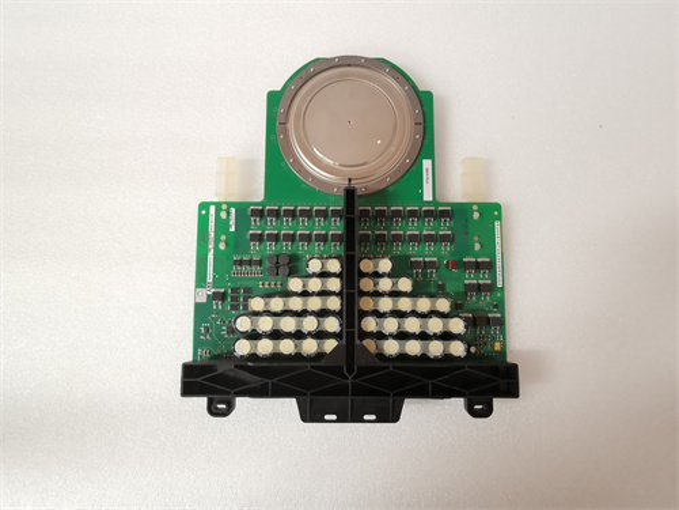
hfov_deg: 79.0
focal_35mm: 21
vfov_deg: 63.4
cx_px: 340
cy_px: 255
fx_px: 412
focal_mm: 3.95
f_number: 2.2
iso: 400
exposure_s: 1/30
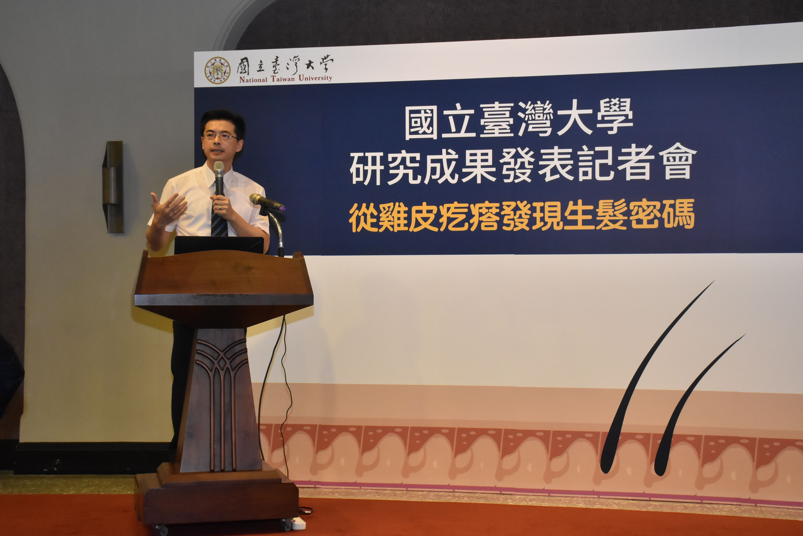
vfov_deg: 23.8
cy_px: 268
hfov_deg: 35.0
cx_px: 402
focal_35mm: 57
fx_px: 1272
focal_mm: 38
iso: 3200
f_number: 10
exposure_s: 1/200
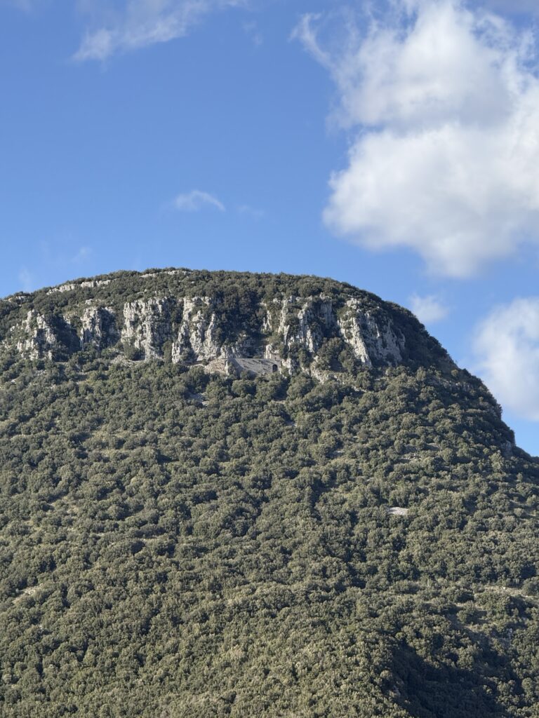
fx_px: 2491
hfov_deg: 12.3
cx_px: 270
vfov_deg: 16.4
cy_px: 359
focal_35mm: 120
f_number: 2.8
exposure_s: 1/1114
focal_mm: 15.66
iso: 64
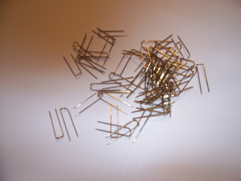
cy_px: 90
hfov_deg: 54.0
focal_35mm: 34
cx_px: 120
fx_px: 237
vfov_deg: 41.8
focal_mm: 5.6
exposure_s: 1/60
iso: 125
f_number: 2.7
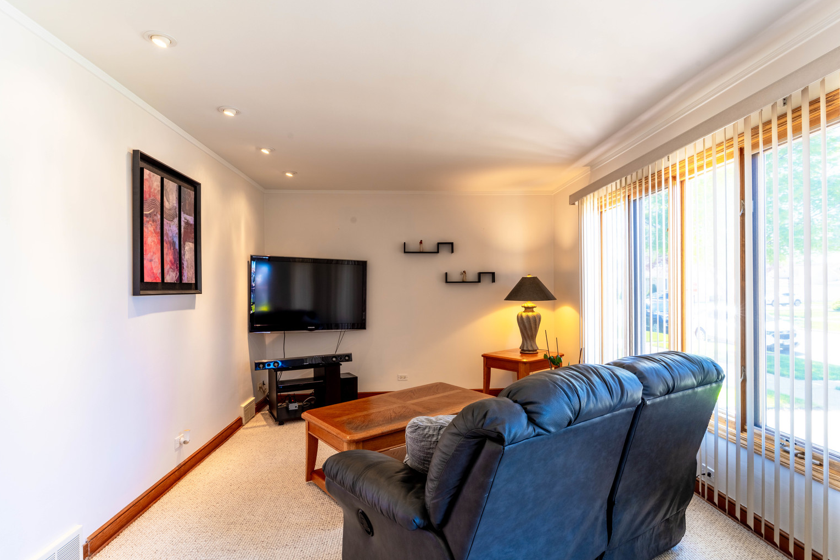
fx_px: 420
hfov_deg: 90.0
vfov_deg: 67.4
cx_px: 402
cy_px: 273
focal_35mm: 18
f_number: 13
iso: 160
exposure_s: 1/20
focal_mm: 17
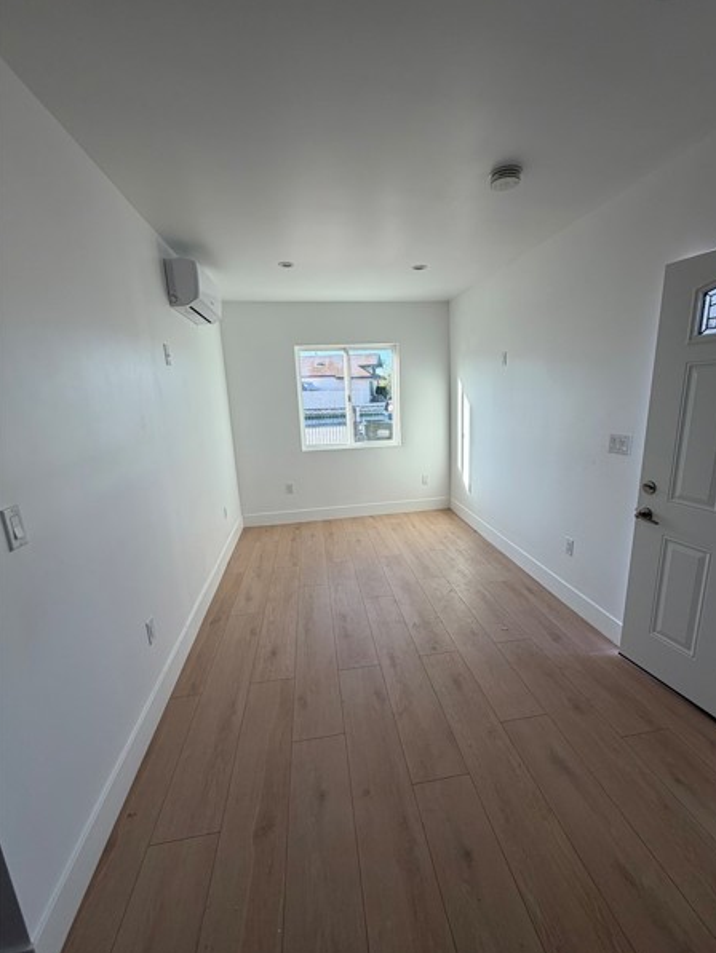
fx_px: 414
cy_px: 490
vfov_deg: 98.1
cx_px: 380
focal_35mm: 15
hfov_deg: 81.7
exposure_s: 1/121
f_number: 2.2
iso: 50
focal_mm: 2.22
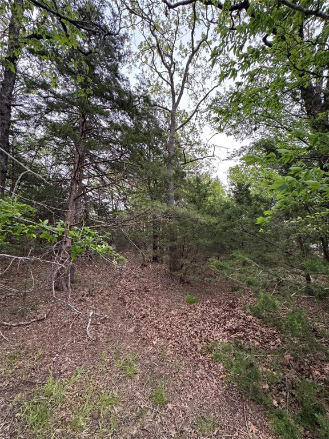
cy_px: 220
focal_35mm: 14
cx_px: 164
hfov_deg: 85.7
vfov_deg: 102.1
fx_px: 177
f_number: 2.2
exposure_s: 1/99
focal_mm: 2.22
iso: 50
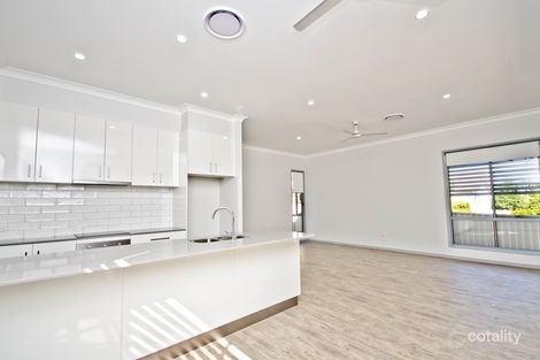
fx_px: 225
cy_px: 180
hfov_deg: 100.4
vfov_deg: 77.3
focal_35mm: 15
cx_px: 270
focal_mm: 10
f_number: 4
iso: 200
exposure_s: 1/250
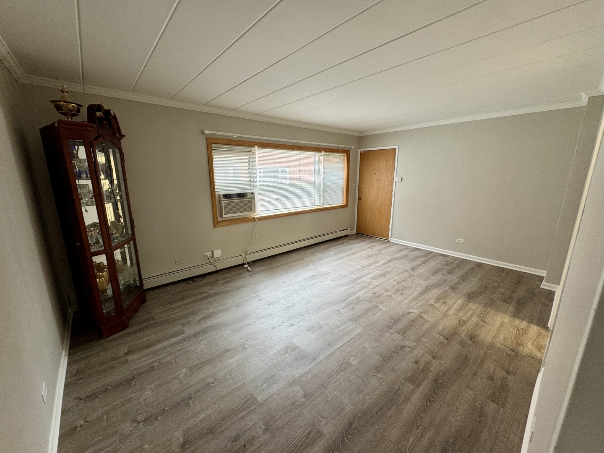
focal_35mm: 14
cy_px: 226
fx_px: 244
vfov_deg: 85.7
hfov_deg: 102.1
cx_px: 302
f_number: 2.2
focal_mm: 2.22
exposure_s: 1/60
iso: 160
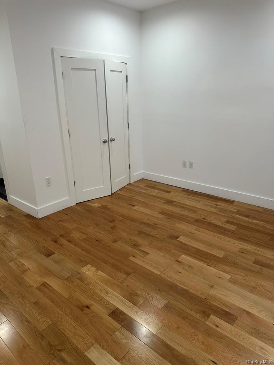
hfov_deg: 56.8
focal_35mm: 24
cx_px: 137
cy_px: 182
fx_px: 253
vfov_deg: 71.6
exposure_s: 1/120
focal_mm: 6.86
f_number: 1.78
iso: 160
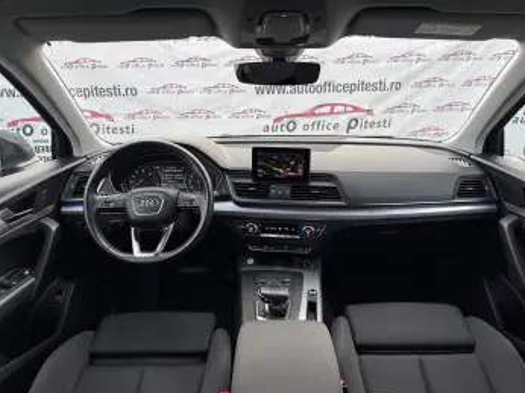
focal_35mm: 25
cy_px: 202
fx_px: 379
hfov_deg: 69.4
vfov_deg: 54.8
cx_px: 272
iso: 64
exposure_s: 1/204
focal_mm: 6.76
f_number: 1.78
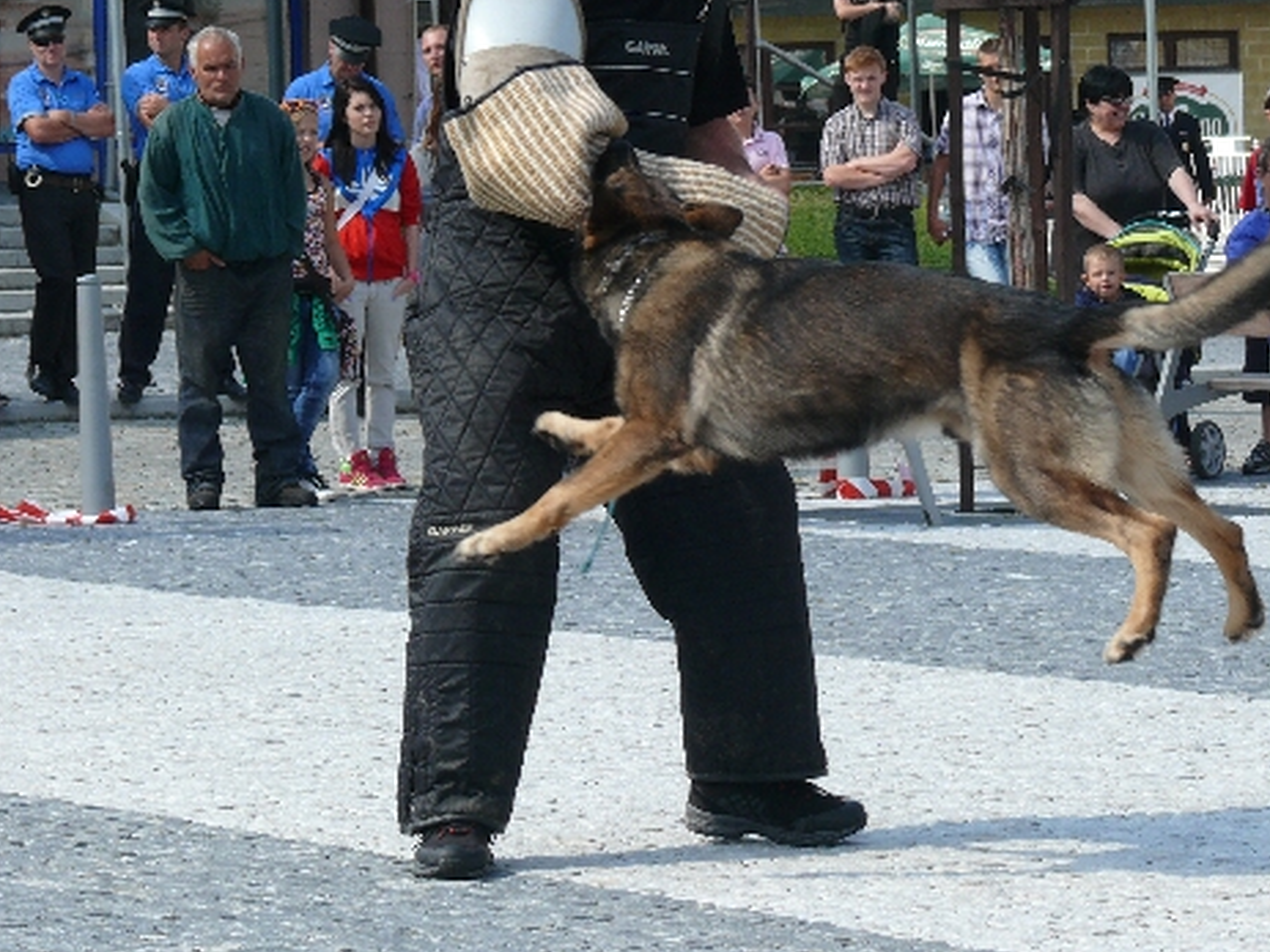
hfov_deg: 10.7
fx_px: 6749
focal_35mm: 184
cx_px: 817
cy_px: 318
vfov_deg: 8.1
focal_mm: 28.2
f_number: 5.6
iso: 100
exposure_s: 1/250
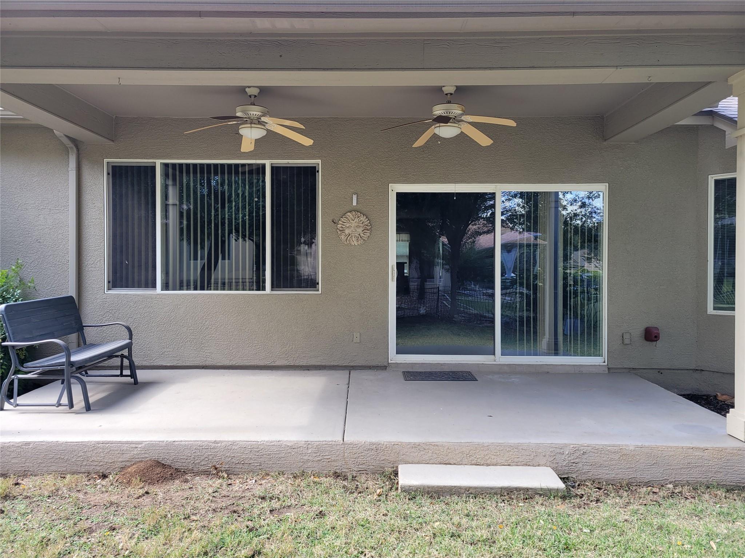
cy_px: 279
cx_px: 372
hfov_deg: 67.3
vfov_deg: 53.0
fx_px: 559
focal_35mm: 26
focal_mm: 5.4
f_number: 1.8
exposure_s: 1/149
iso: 40
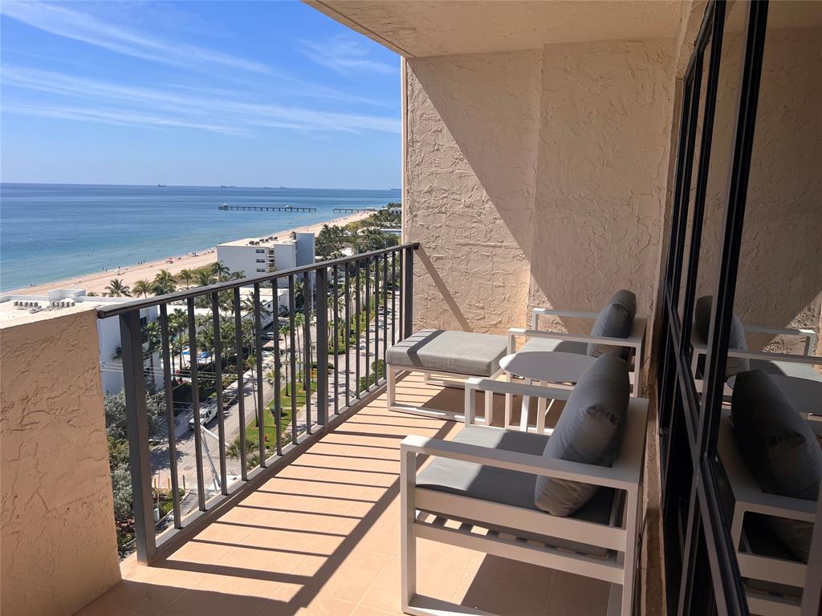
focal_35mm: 26
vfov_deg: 53.1
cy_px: 308
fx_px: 617
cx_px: 411
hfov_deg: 67.3
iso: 50
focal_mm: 5.7
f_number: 1.5
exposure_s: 1/4831
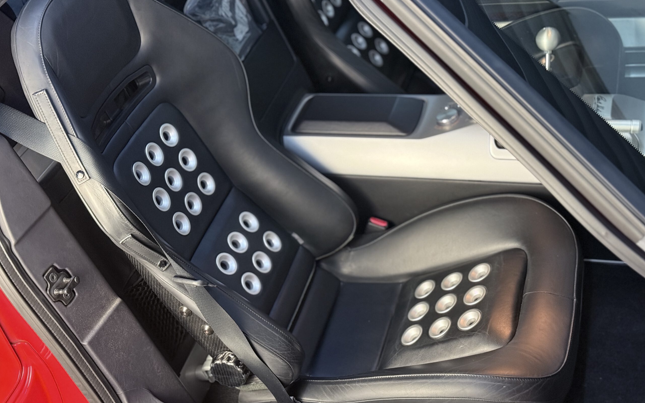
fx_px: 896
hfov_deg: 39.6
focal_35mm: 51
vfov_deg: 25.3
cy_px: 192
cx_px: 322
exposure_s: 1/25
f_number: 1.78
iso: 500
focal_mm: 6.76
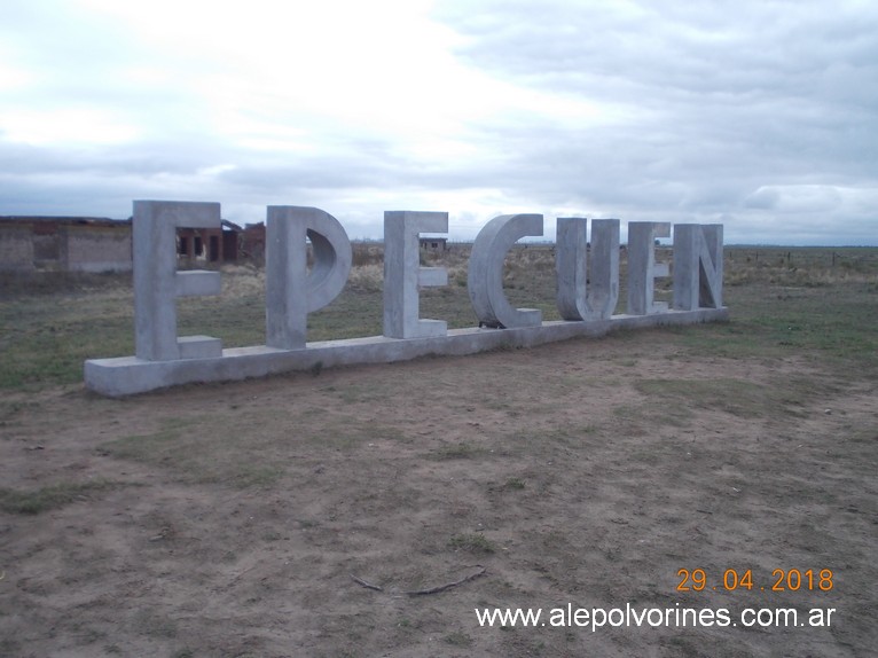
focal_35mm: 38
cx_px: 439
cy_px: 329
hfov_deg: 49.0
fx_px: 964
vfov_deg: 37.7
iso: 80
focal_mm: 5.3
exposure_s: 1/125
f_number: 6.2
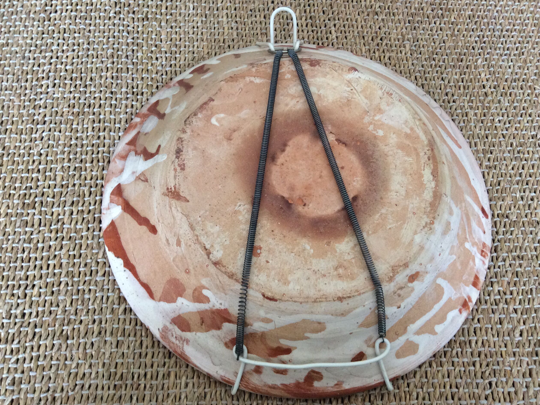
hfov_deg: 55.4
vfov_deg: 42.9
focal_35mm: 33
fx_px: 515
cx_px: 271
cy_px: 201
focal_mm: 3.3
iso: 125
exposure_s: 1/25
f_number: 2.4
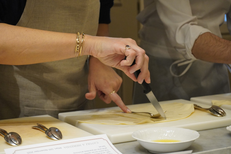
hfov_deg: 27.0
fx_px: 481
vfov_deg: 18.2
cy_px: 77
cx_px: 116
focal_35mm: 75
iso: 3200
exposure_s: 1/160
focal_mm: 50
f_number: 5.6
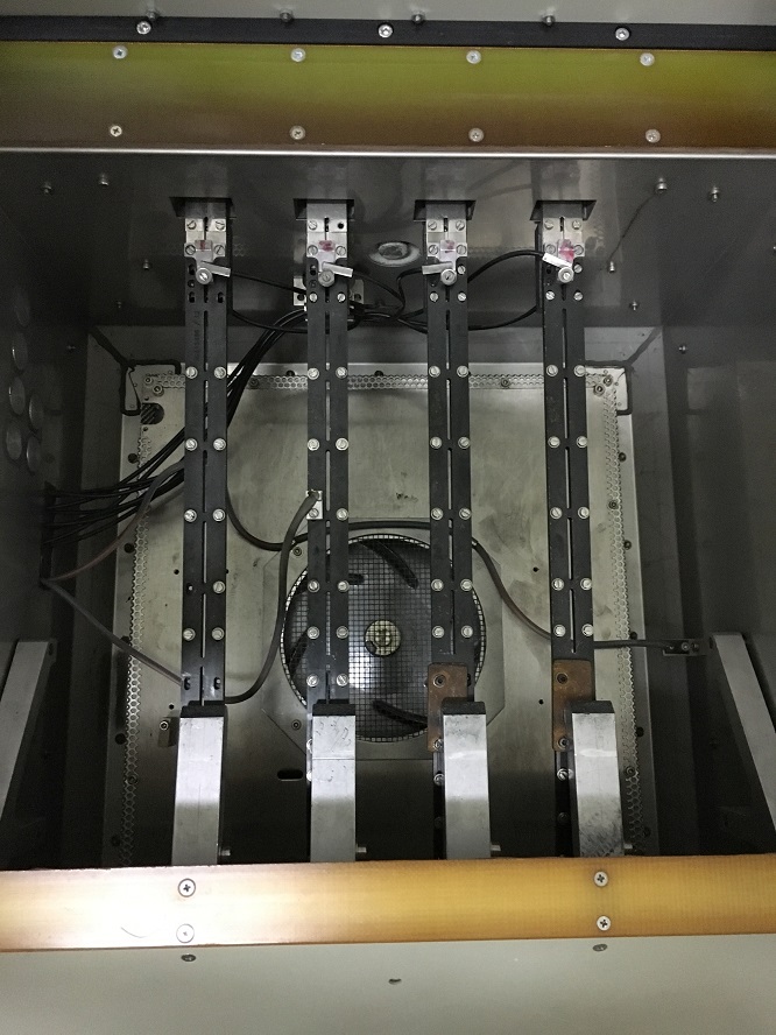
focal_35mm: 29
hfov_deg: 48.2
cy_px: 518
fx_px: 867
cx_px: 388
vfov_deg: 61.7
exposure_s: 1/17
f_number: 2.2
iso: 320
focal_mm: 4.15
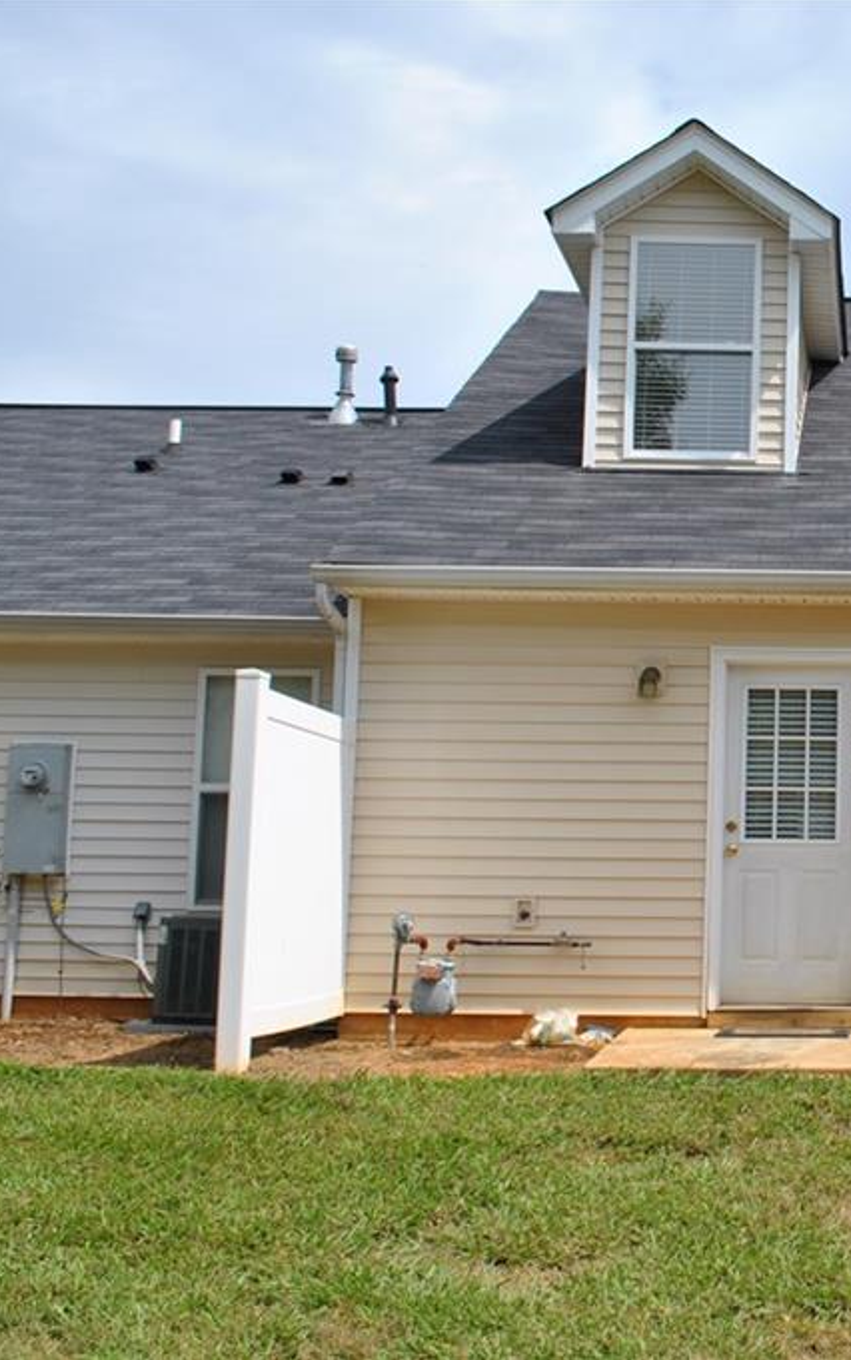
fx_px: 1706
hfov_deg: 26.1
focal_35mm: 46
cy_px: 679
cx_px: 915
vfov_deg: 43.5
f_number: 9
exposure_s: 1/320
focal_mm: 20
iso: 100
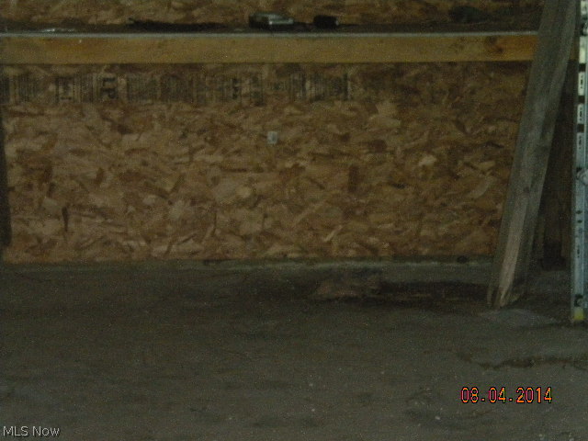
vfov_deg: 14.1
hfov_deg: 18.7
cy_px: 220
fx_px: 1784
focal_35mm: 105
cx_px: 294
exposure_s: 1/60
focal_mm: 18.9
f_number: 5.9
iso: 800
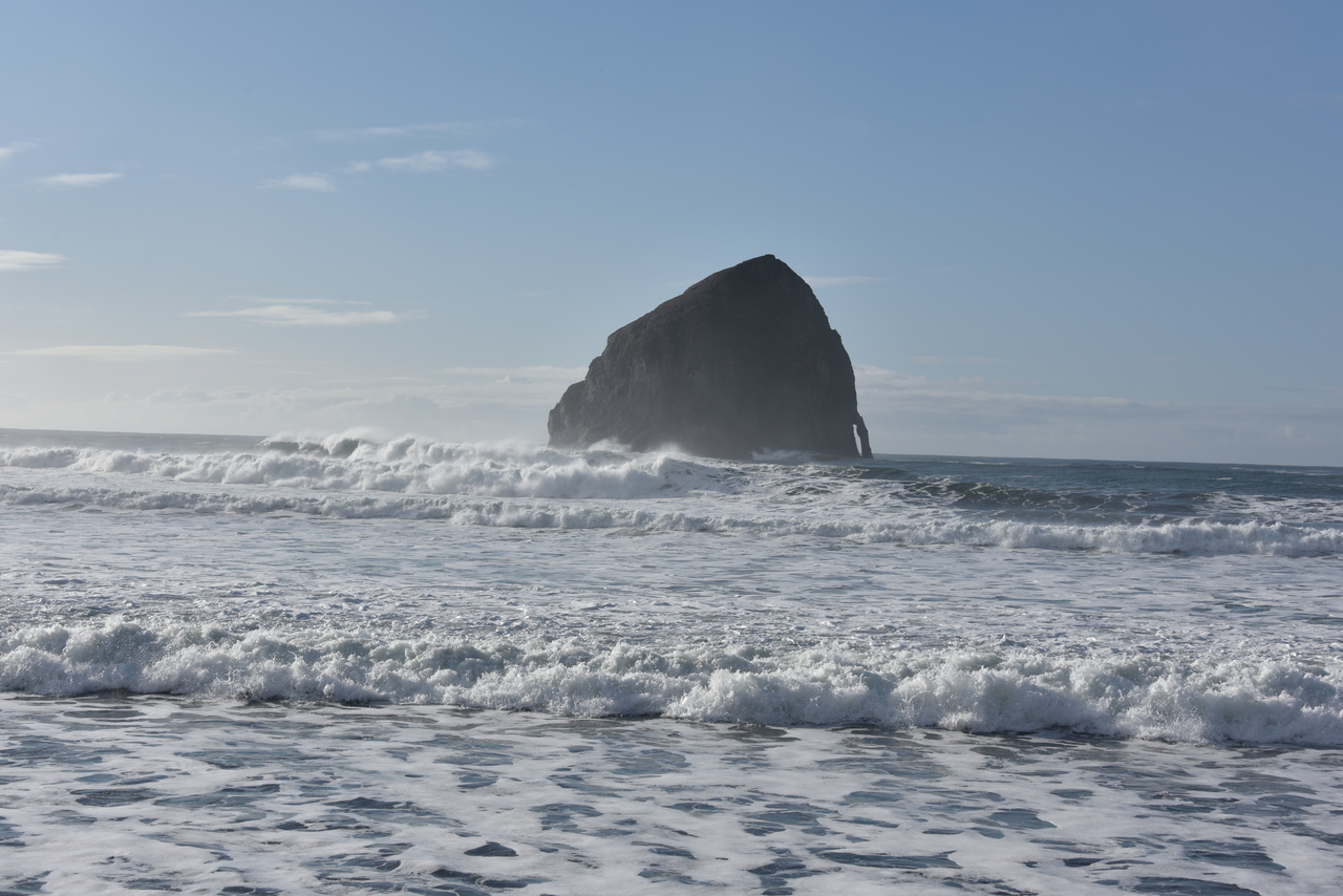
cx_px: 672
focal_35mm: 62
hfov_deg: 32.4
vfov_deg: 21.9
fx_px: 2313
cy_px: 448
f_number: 10
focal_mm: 62
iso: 100
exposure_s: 1/400
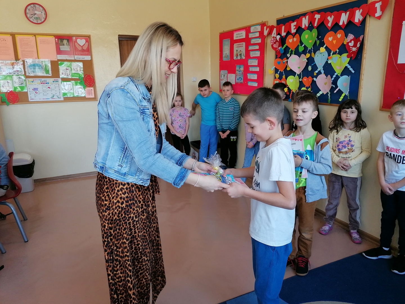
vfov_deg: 51.4
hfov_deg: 65.3
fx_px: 316
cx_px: 202
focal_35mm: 27
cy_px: 152
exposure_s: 1/50
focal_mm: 4.75
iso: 100
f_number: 1.8
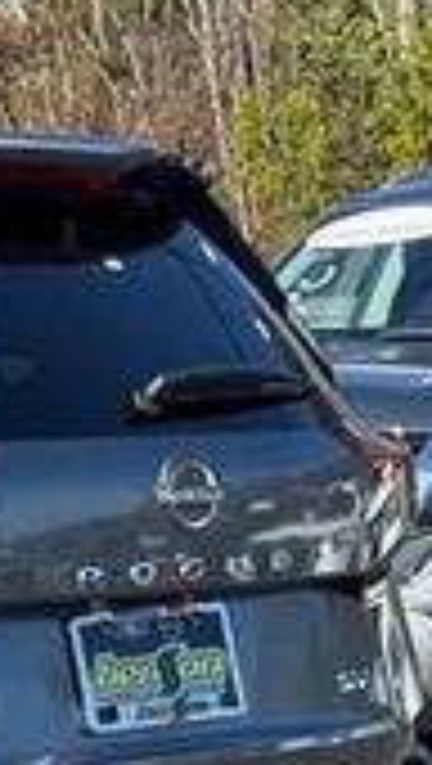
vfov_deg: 13.7
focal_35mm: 155
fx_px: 3147
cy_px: 680
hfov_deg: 7.4
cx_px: -585
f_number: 1.78
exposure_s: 1/1923
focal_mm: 6.76
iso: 64
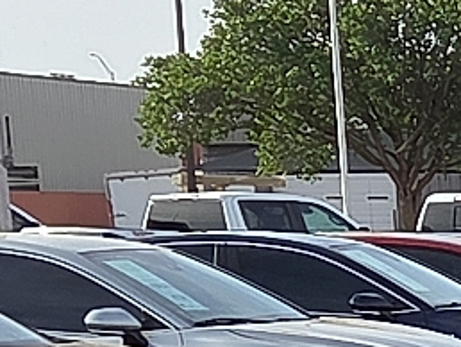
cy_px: 717
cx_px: 1247
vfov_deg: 6.6
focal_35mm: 217
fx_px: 2893
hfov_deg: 8.1
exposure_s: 1/5000
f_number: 1.8
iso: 76
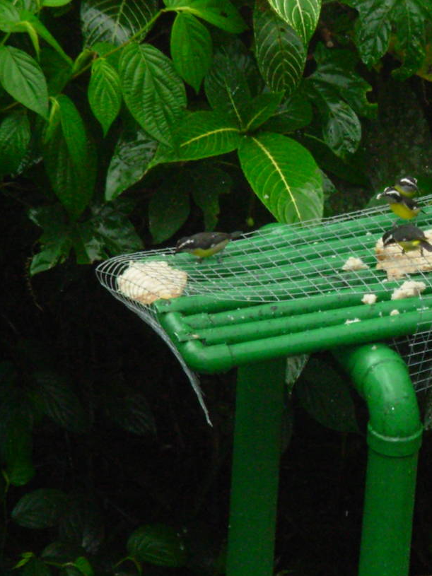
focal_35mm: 373
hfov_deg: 4.0
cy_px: 278
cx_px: 553
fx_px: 6208
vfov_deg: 5.3
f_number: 5
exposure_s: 1/395
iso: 200
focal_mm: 31.4
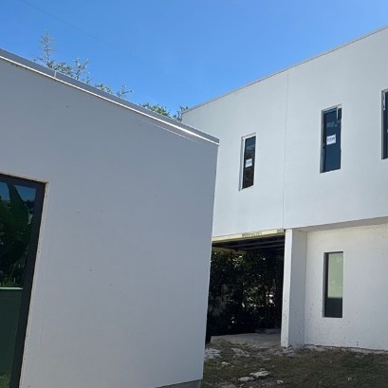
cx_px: 371
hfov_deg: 45.8
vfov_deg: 51.9
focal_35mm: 31
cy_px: 245
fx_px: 393
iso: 50
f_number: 2.2
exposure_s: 1/1323
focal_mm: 2.22
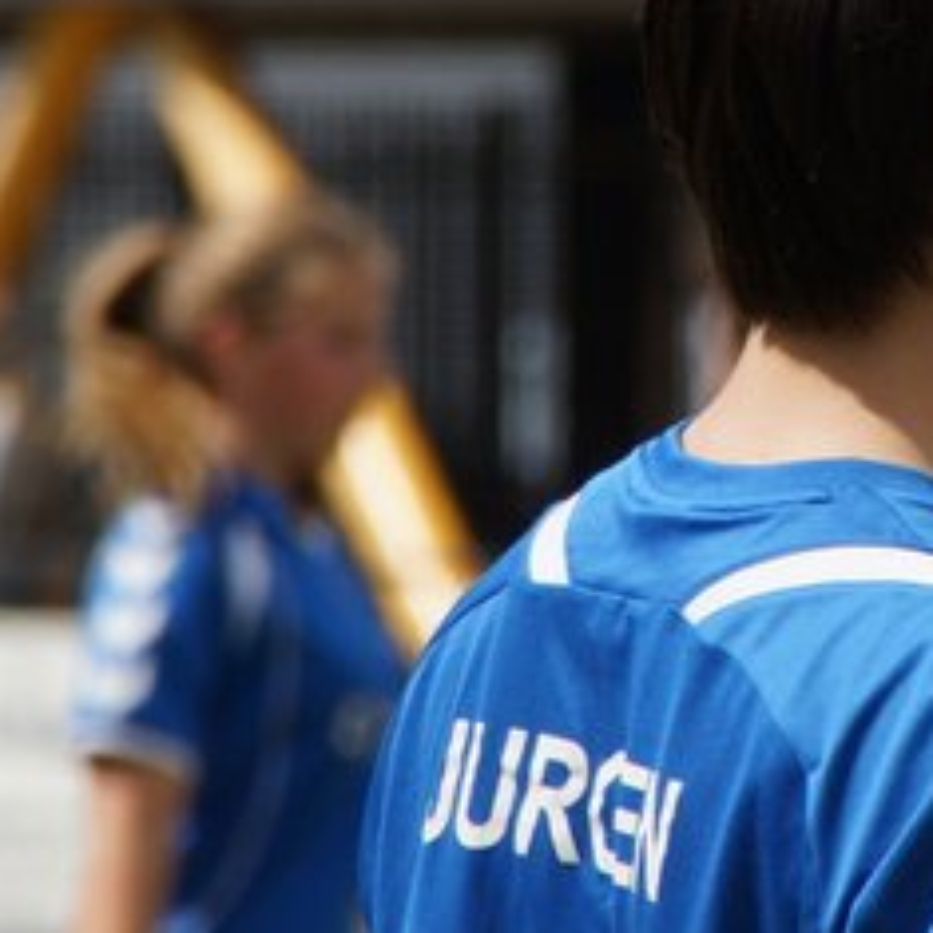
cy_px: 173
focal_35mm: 1390
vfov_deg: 1.3
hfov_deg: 1.3
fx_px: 42386
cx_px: 917
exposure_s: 1/640
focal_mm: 250
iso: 200
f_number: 9
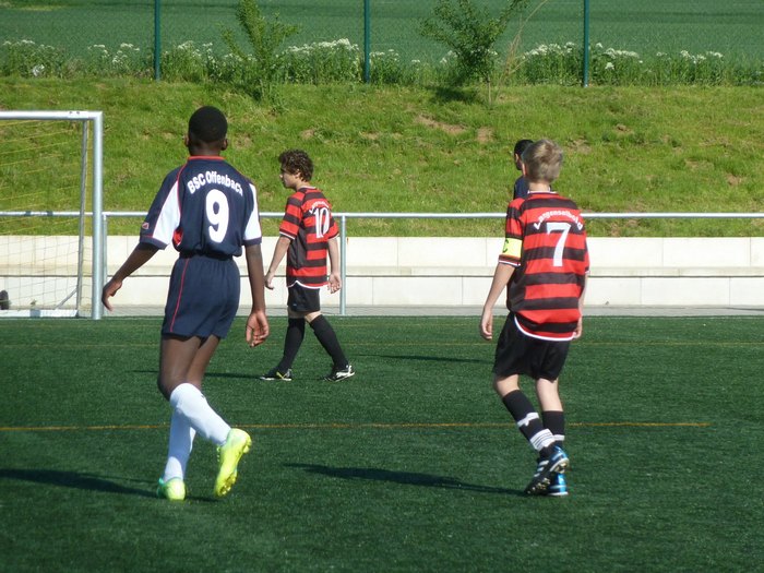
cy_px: 286
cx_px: 382
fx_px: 6621
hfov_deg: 6.6
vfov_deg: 5.0
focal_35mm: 300
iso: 160
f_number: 4.9
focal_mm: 49.2
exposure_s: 1/640
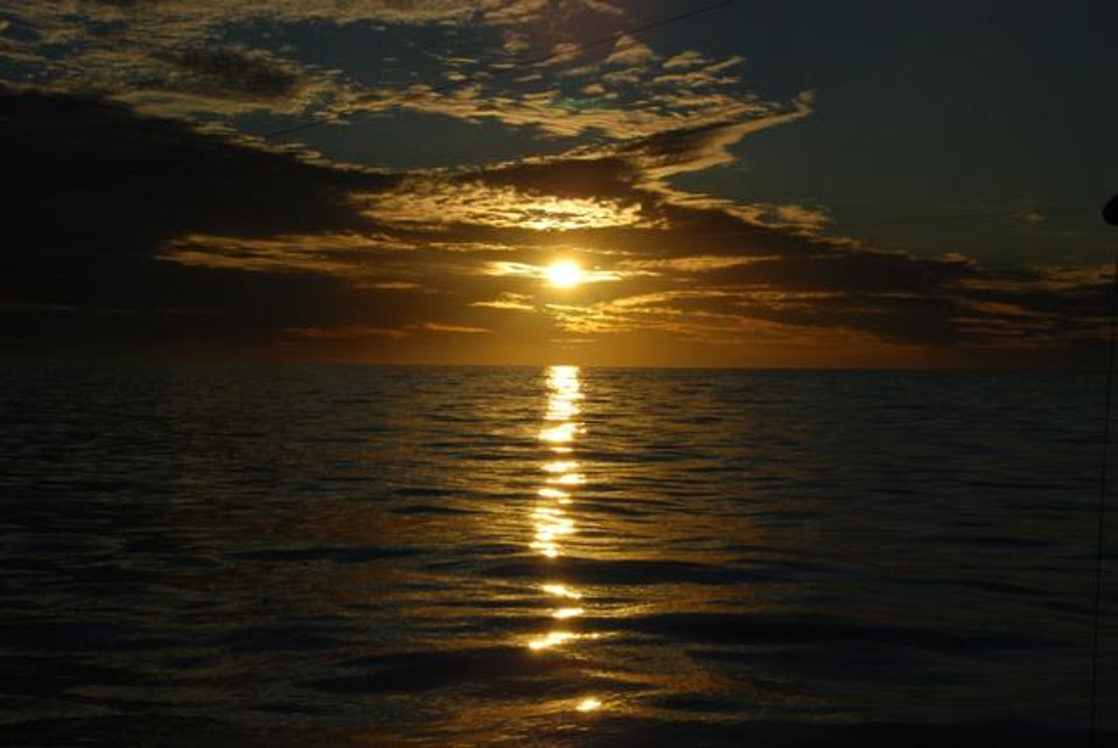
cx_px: 559
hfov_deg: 31.9
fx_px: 1958
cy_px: 374
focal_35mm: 63
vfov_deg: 21.6
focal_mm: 42
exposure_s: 1/500
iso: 400
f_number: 18
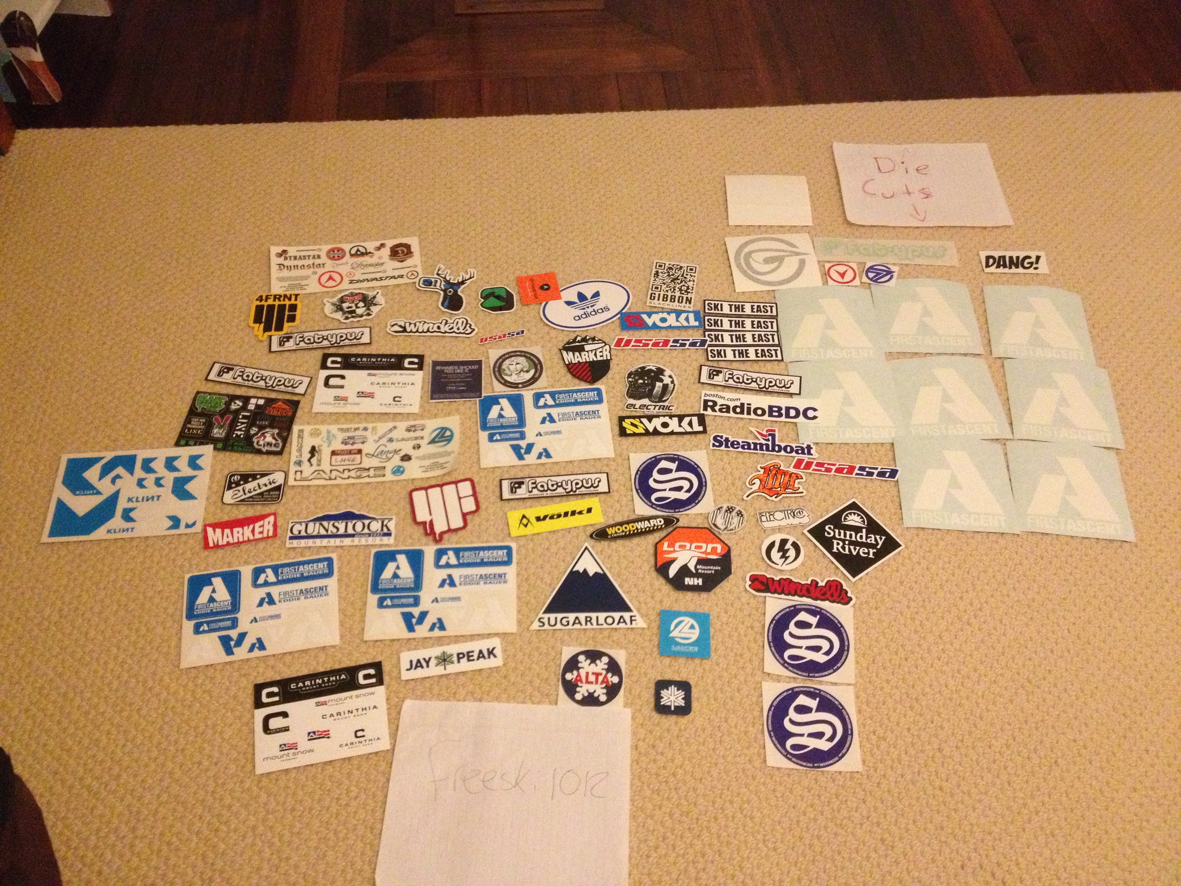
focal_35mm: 35
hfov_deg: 52.6
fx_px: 1194
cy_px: 443
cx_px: 590
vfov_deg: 40.7
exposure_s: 1/15
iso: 640
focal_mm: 4.28
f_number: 2.4
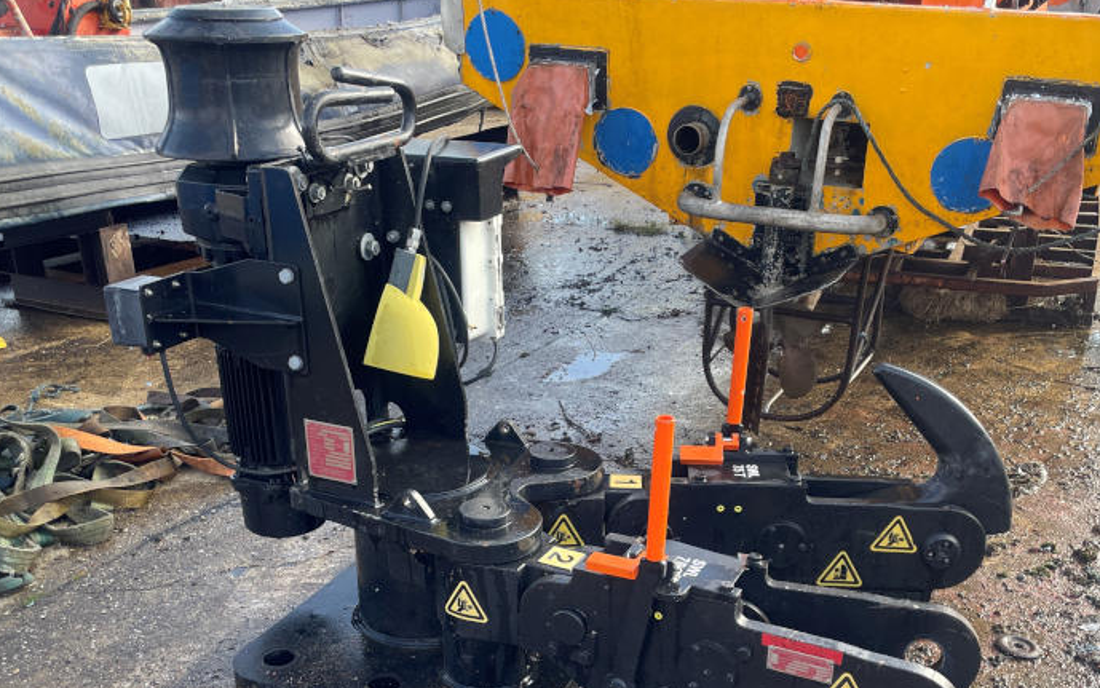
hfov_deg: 66.5
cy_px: 398
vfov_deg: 44.4
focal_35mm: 28
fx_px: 840
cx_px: 552
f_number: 1.6
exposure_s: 1/299
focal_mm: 4.2
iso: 32
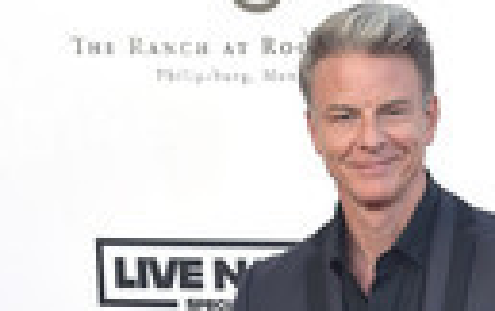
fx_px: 1702
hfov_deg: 16.3
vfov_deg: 9.6
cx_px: 443
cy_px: 672
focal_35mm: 126
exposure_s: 1/250
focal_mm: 40
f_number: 6.3
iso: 400
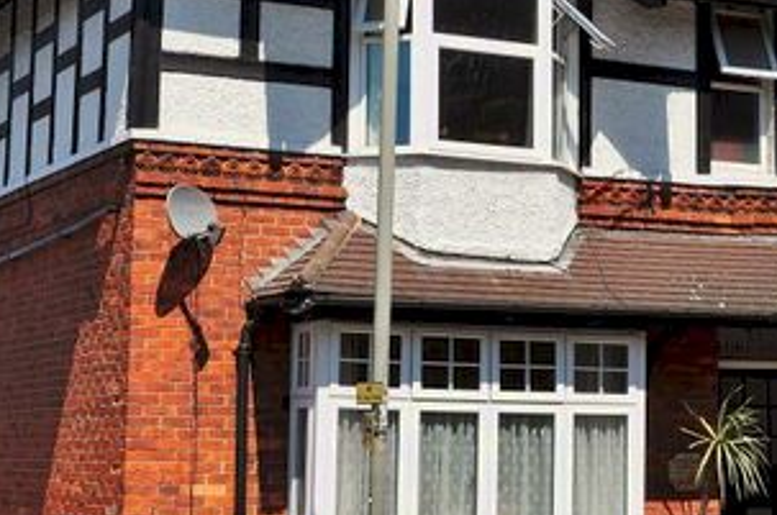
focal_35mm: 90
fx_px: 1939
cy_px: 158
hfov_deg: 22.3
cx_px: 644
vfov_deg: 15.1
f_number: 10
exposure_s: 1/400
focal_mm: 26
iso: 200
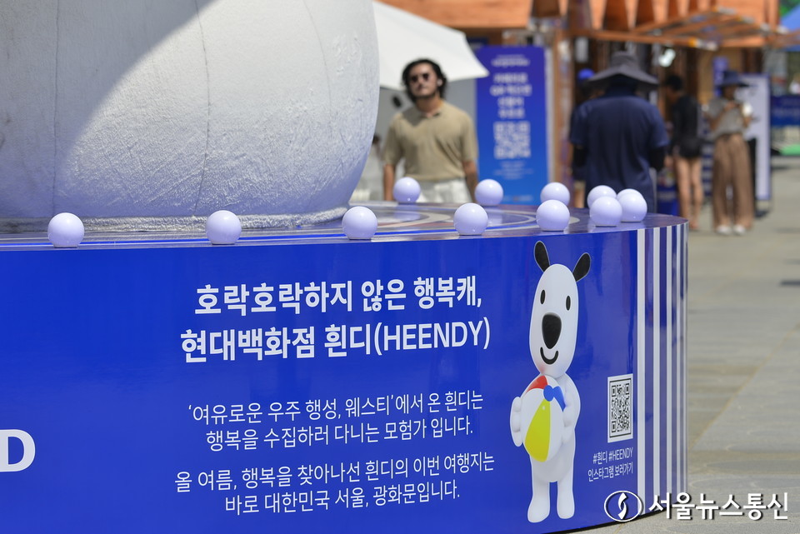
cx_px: 400
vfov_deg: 6.9
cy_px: 267
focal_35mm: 200
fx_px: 4446
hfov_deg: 10.3
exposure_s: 1/1250
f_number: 5.6
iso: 125
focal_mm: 200
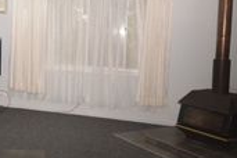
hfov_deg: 39.2
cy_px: 56
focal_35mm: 45
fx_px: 299
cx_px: 11
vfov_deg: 29.5
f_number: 4.2
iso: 100
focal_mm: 11
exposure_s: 1/60
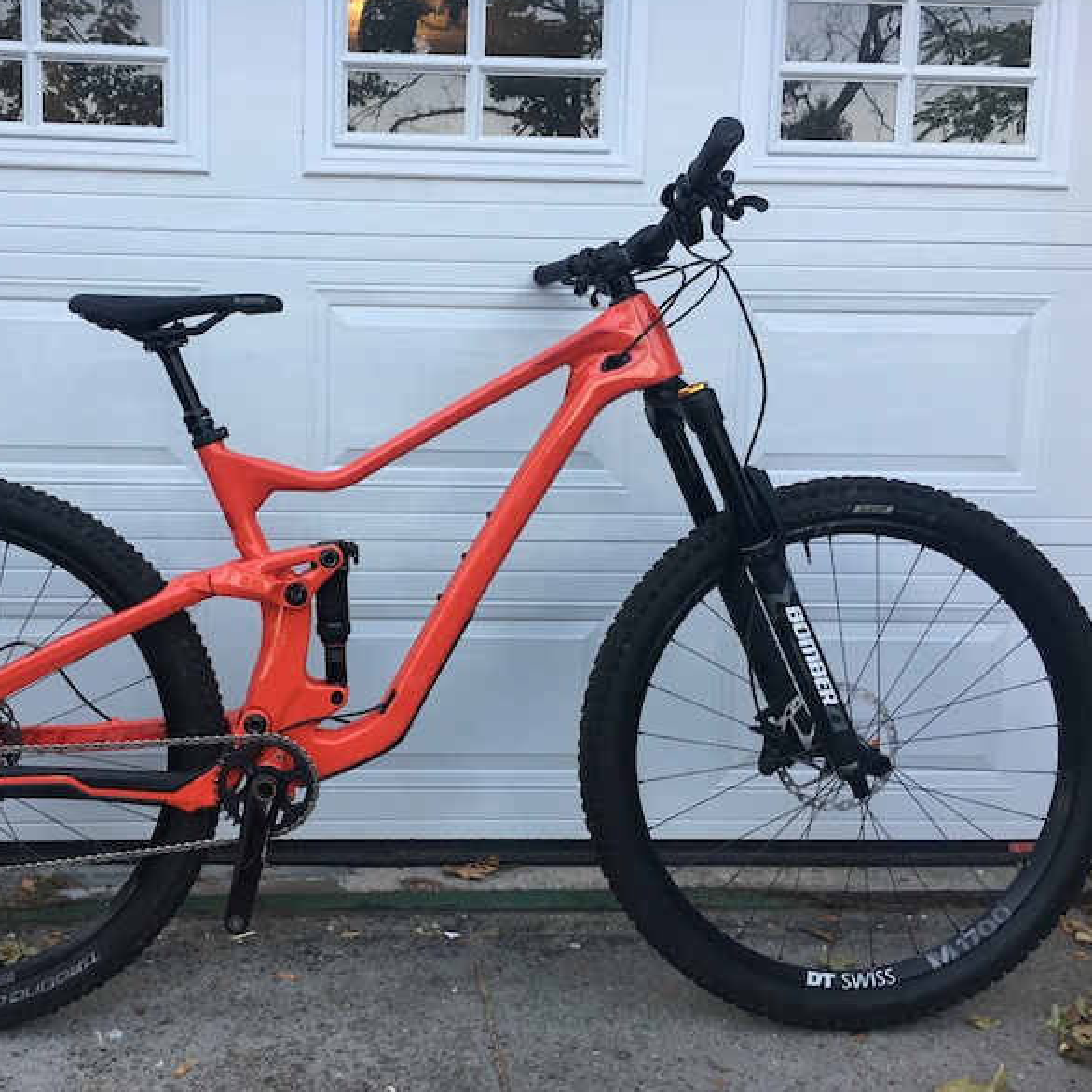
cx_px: 380
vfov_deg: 47.2
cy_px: 550
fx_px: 1249
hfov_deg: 46.6
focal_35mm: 35
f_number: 2.2
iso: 25
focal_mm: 4.15
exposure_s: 1/40
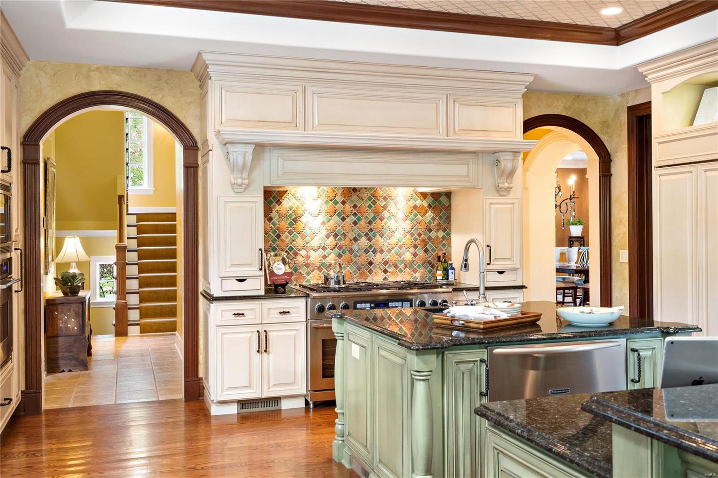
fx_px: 718
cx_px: 359
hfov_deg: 53.1
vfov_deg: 36.9
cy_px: 239
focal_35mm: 36
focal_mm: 18
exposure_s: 1/13
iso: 400
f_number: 8
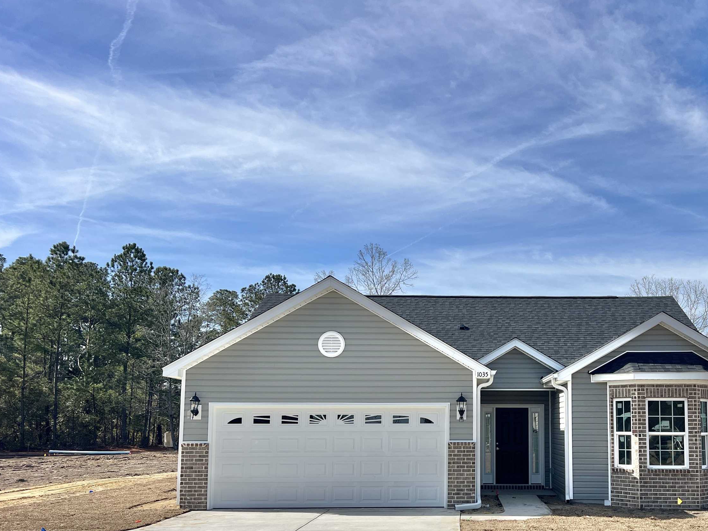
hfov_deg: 50.3
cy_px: 361
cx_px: 482
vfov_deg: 39.1
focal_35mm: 36
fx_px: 736
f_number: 1.5
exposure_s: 1/5076
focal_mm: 5.7
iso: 50
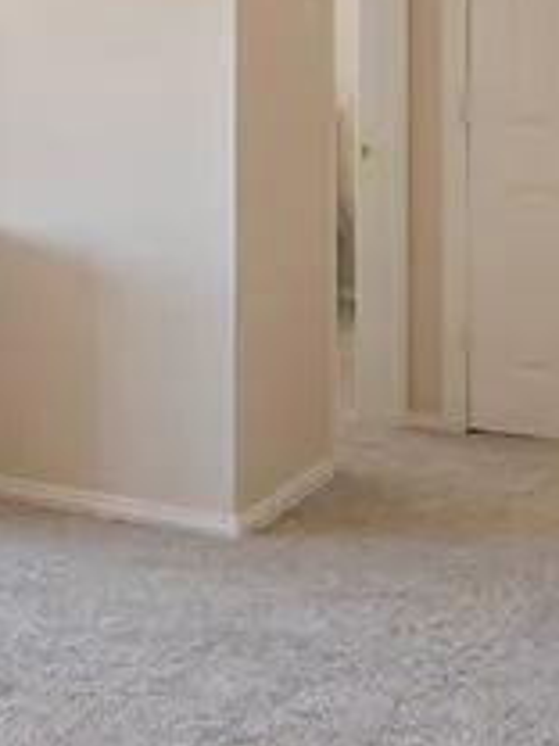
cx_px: -527
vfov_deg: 26.4
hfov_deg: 16.4
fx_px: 1529
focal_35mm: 71
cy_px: 54
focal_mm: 10
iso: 100
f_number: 11
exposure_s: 1/50
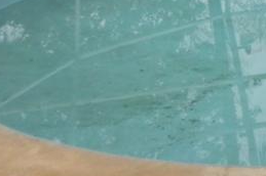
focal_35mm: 103
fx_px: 760
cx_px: 434
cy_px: -208
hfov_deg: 17.3
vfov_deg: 11.5
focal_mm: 4.5
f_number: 3.2
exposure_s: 1/200
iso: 80
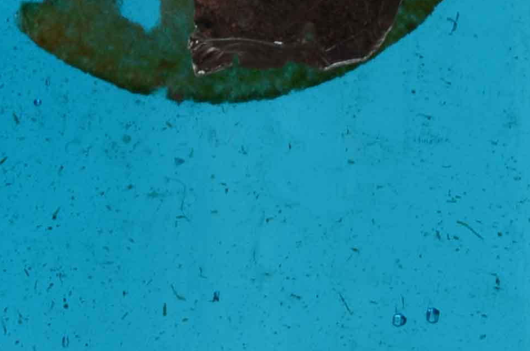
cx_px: 220
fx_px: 6254
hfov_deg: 4.9
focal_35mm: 426
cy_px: -12
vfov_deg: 3.2
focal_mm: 55
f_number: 32
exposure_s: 1/160
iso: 100
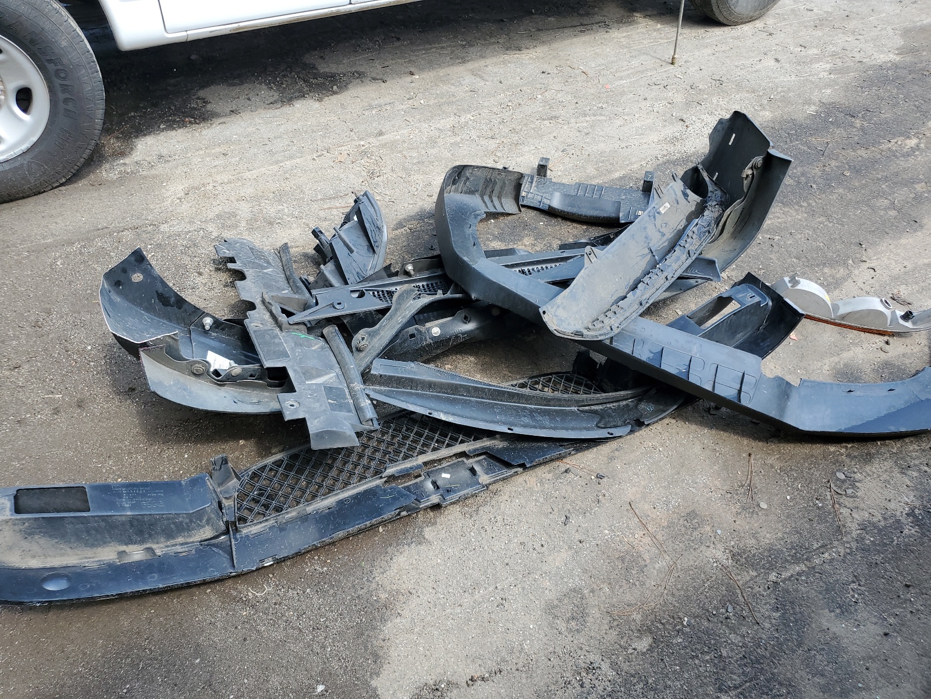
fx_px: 699
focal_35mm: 26
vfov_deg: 53.1
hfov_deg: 67.3
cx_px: 466
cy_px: 350
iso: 50
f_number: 1.5
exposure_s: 1/435
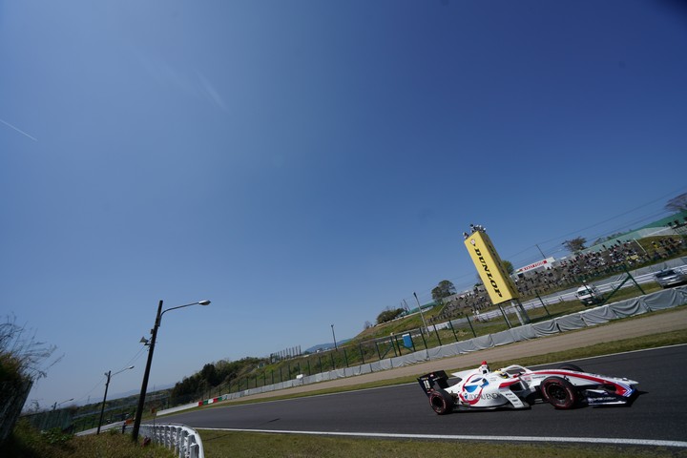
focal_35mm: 12
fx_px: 229
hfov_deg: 112.6
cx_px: 344
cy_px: 229
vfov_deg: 90.0
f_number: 6.3
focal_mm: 12
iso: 200
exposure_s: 1/1600
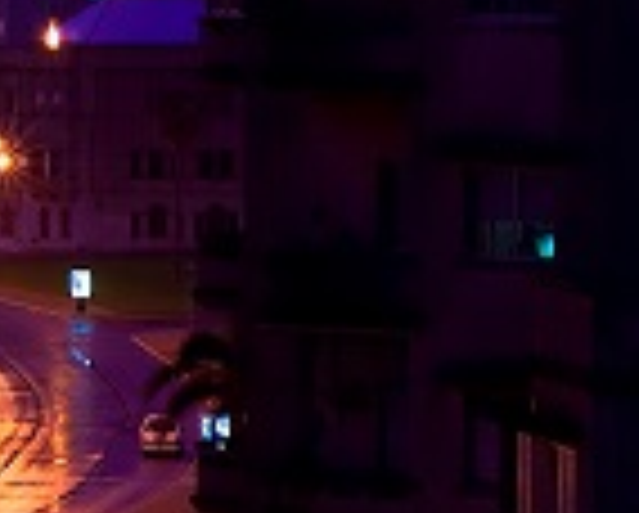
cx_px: -1058
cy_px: 160
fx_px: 7518
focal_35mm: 397
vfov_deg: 3.9
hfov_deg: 4.7
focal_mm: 50
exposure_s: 2
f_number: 11
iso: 100
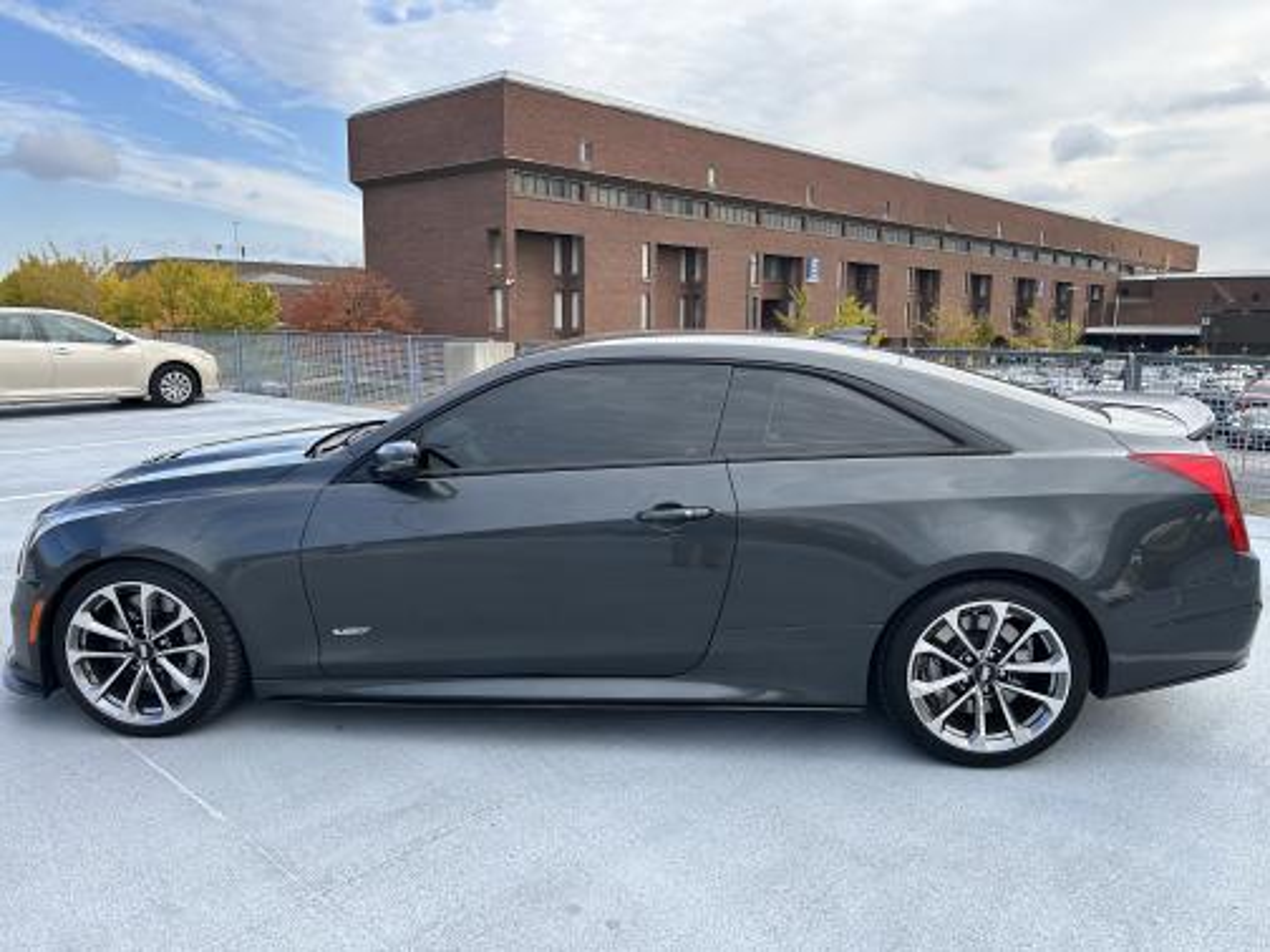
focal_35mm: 26
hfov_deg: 67.3
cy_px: 476
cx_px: 635
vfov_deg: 53.1
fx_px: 954
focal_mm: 5.7
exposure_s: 1/1009
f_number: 1.5
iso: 50
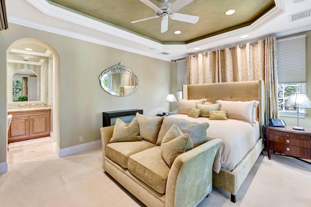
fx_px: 130
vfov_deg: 77.3
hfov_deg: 100.4
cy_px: 104
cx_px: 156
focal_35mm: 15
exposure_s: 1/6
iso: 640
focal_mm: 10
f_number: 8
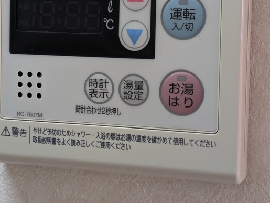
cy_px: 49
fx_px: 742
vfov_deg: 15.5
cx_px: 117
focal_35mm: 95
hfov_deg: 20.6
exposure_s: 1/120
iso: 261
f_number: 1.89
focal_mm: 5.43
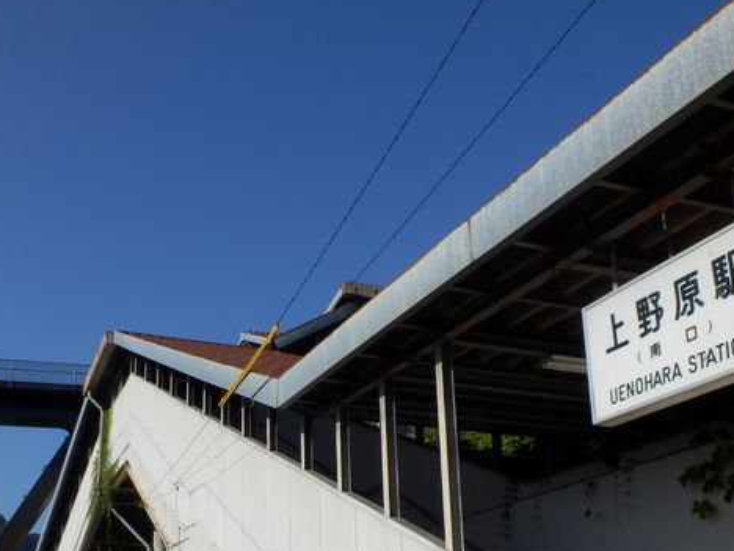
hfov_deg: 45.4
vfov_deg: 33.9
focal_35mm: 41
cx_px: 279
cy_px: 452
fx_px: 869
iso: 80
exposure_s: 1/250
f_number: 7.9
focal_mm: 4.2
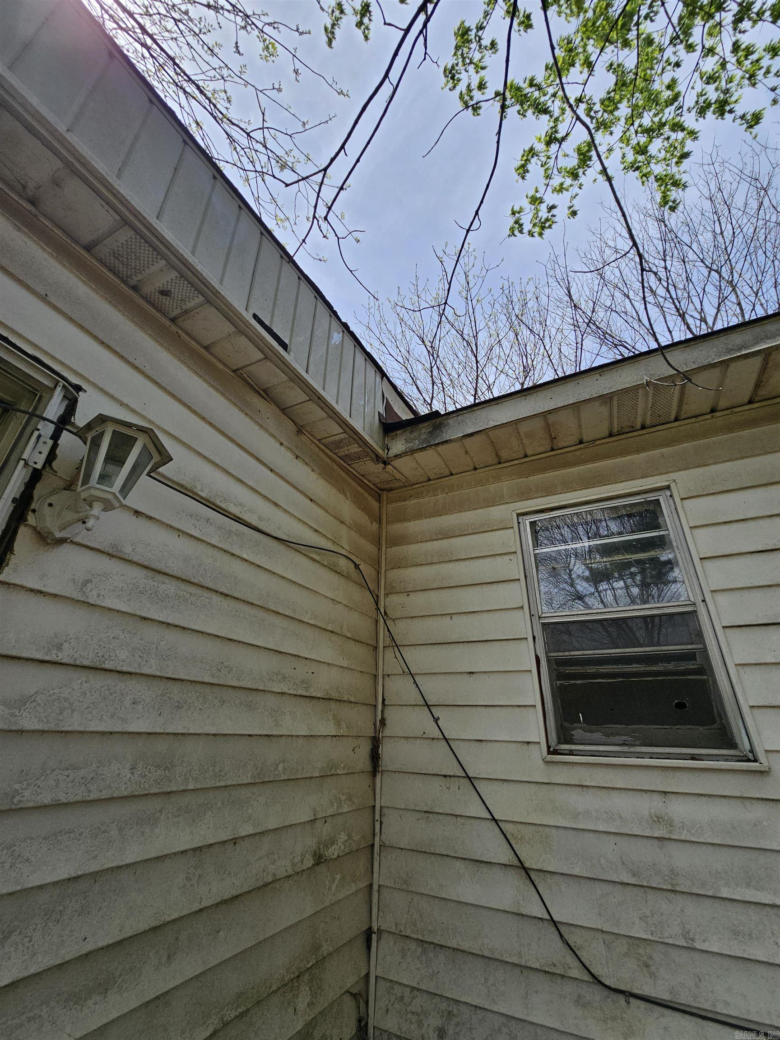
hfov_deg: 89.9
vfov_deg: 106.2
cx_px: 390
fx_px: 391
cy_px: 520
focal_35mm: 13
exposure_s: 1/2476
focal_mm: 2.2
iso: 50
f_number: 2.2
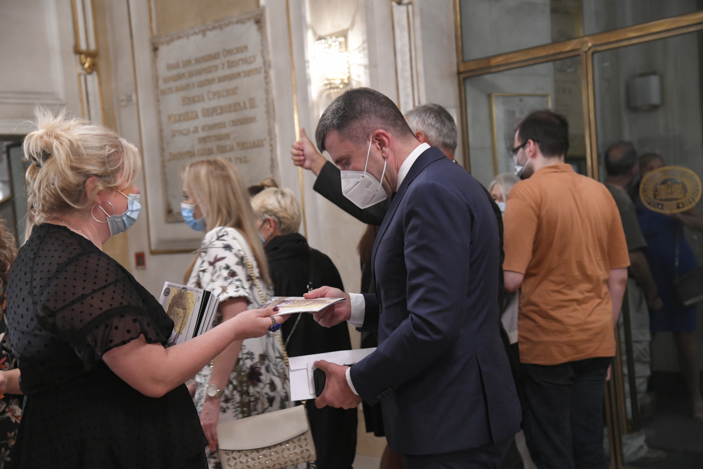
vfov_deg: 23.4
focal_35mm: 58
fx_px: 1133
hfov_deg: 34.5
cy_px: 234
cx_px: 352
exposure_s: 1/80
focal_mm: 58
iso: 4000
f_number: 4.5
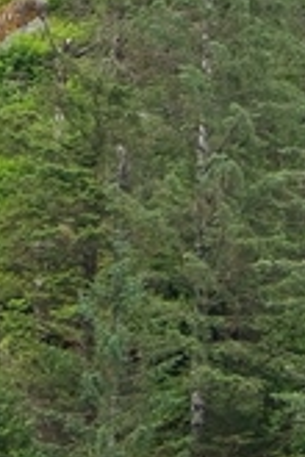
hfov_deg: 3.5
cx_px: 55
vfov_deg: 5.0
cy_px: -931
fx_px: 4930
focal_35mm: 388
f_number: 4.5
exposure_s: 1/100
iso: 100
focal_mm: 50
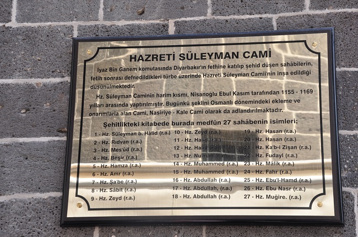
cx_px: 179
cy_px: 118
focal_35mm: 78
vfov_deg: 17.4
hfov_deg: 26.0
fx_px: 774
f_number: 10
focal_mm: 52
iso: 200
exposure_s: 1/100
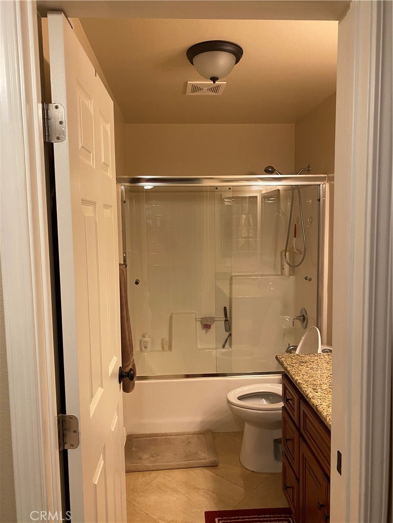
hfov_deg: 53.1
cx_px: 196
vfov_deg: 67.3
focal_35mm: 26
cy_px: 262
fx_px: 394
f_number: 1.8
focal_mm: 4.25
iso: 200
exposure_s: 1/60
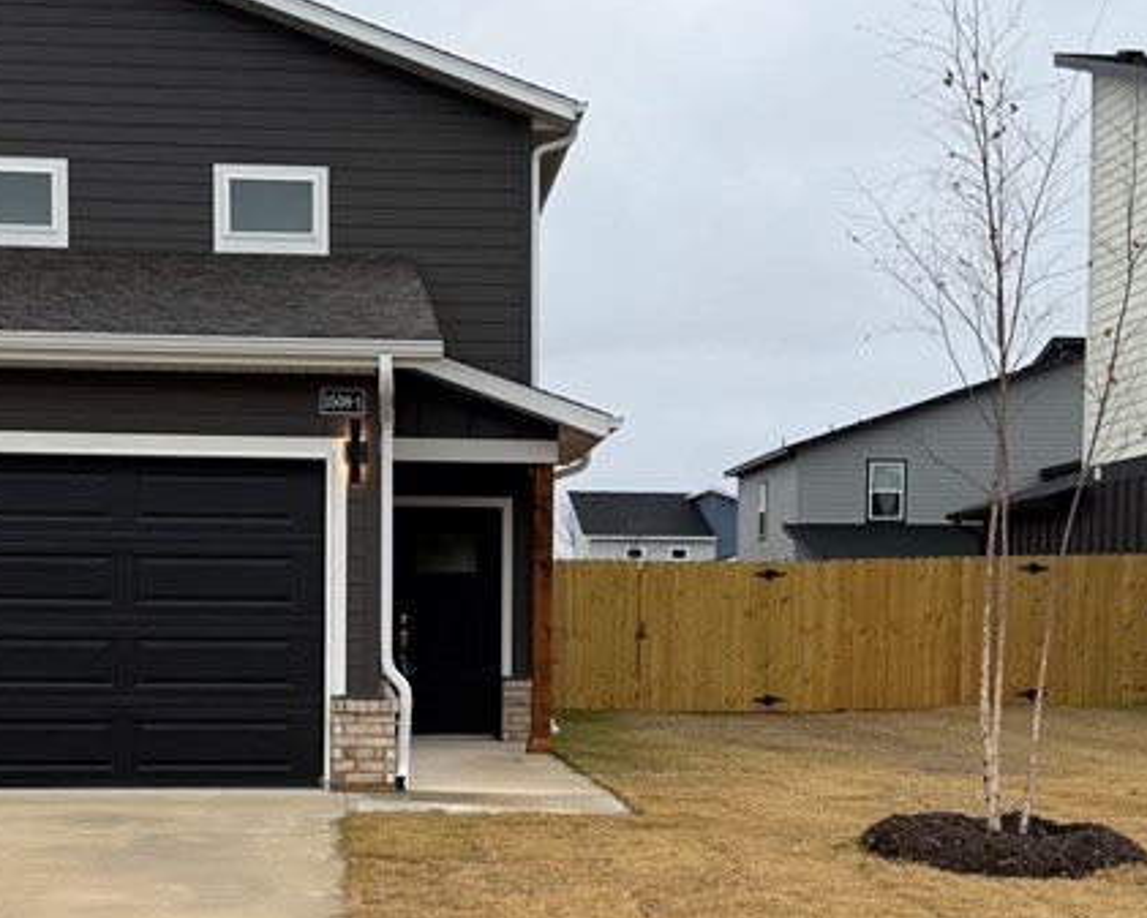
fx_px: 1935
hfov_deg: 33.0
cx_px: 504
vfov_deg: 26.4
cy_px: 686
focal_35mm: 57
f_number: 1.78
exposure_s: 1/1585
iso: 80
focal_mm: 6.76
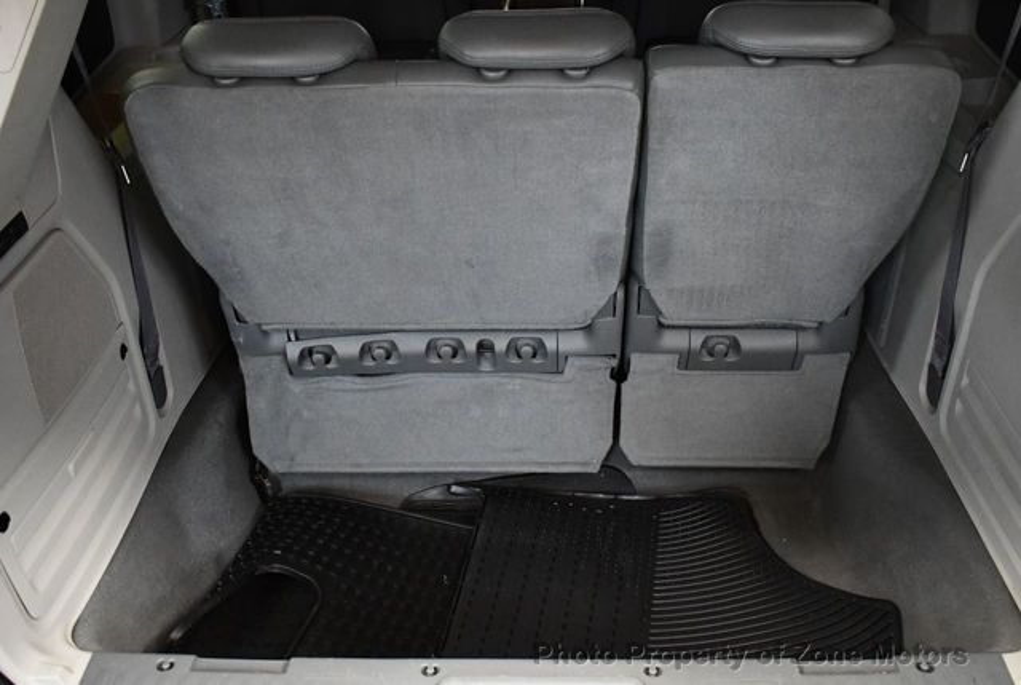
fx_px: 1023
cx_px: 510
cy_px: 342
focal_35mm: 36
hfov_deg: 53.1
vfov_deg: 37.0
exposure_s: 1/80
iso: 3200
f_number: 3.5
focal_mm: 18
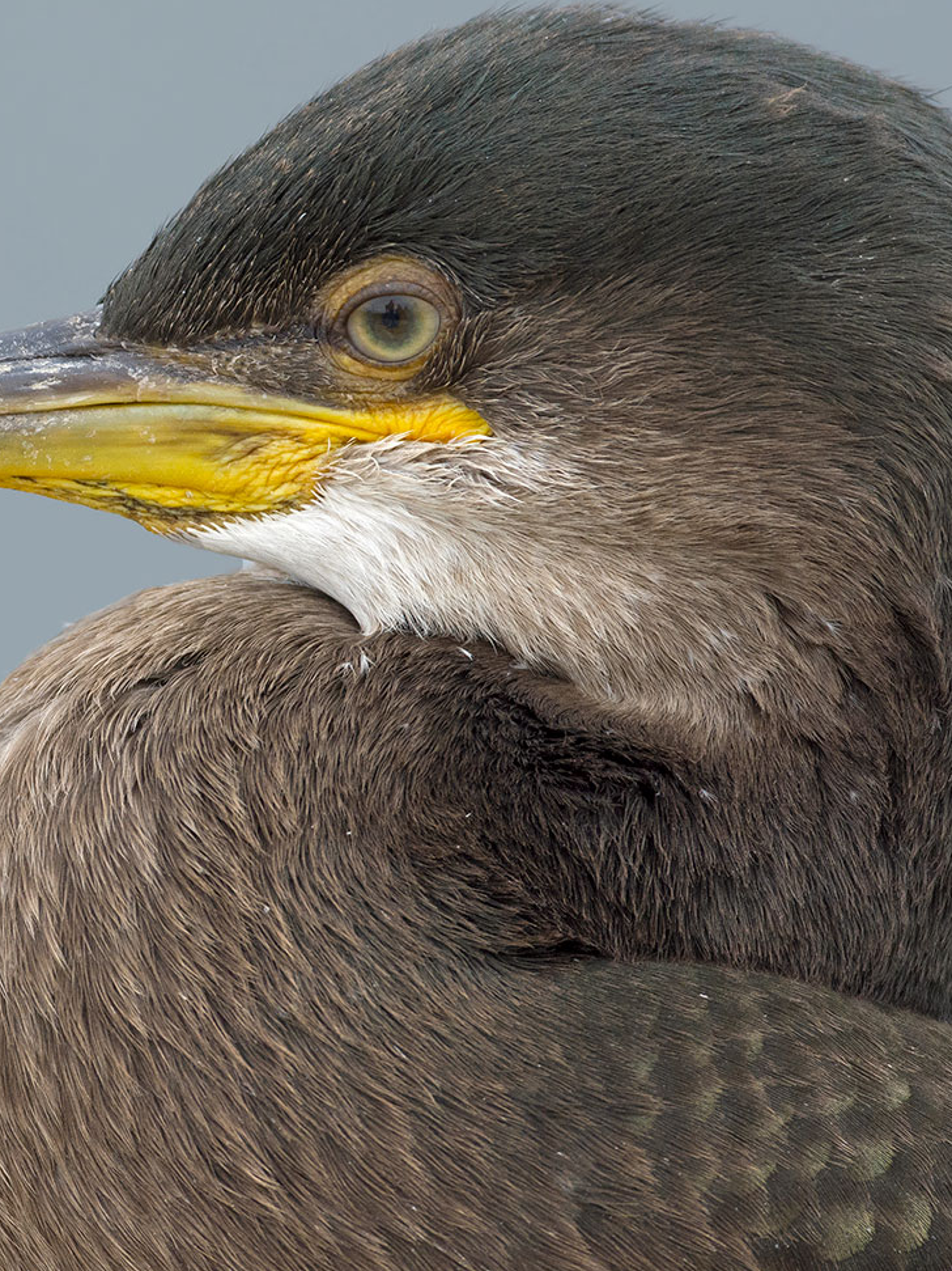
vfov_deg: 1.7
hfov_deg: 1.3
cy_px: 493
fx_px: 43572
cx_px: 68
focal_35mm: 1188
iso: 640
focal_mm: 400
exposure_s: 1/1250
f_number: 6.3
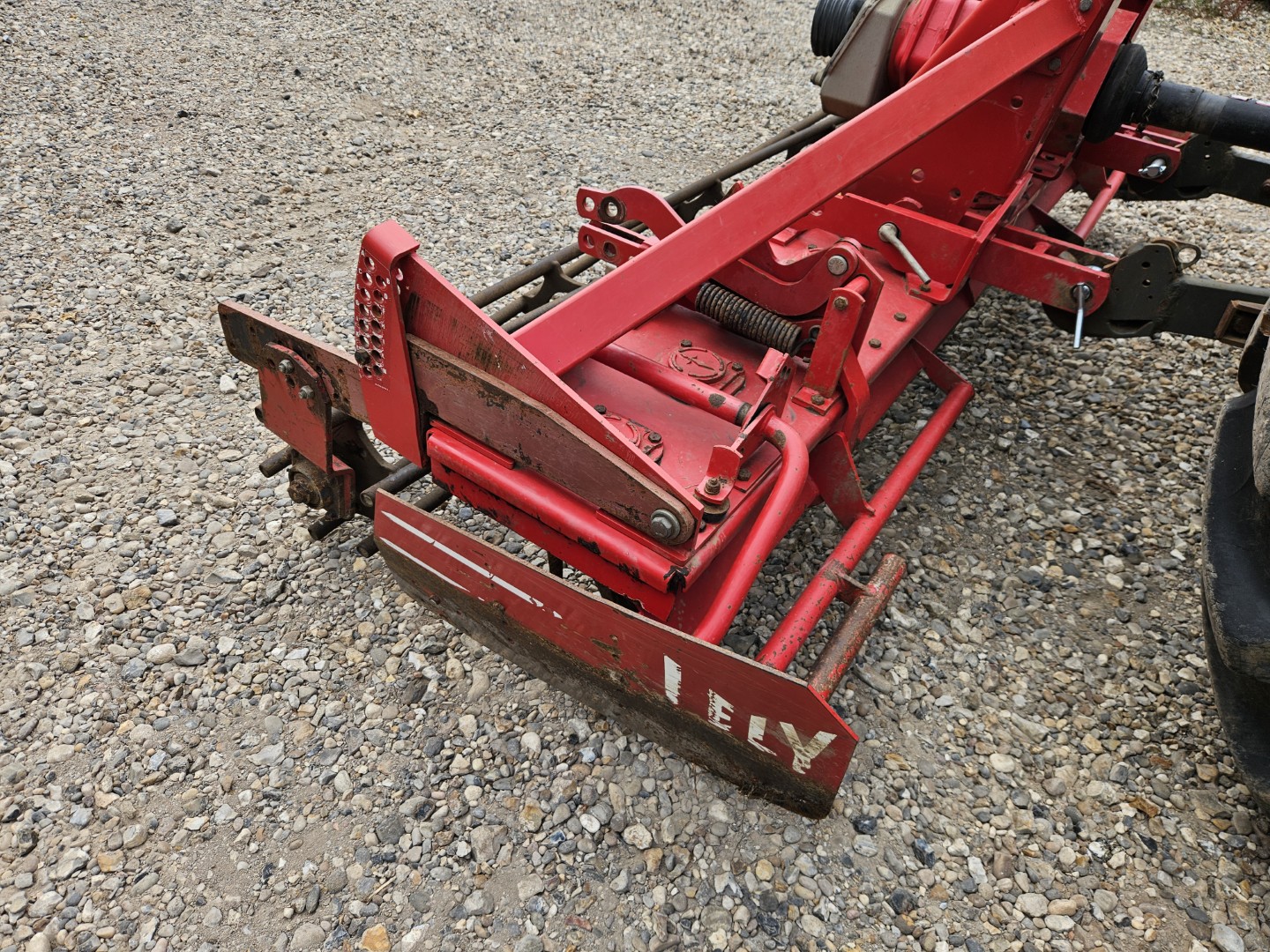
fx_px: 844
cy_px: 476
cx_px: 635
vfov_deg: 58.9
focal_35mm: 23
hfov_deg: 73.9
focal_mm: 5.4
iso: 25
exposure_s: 1/711
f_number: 1.8
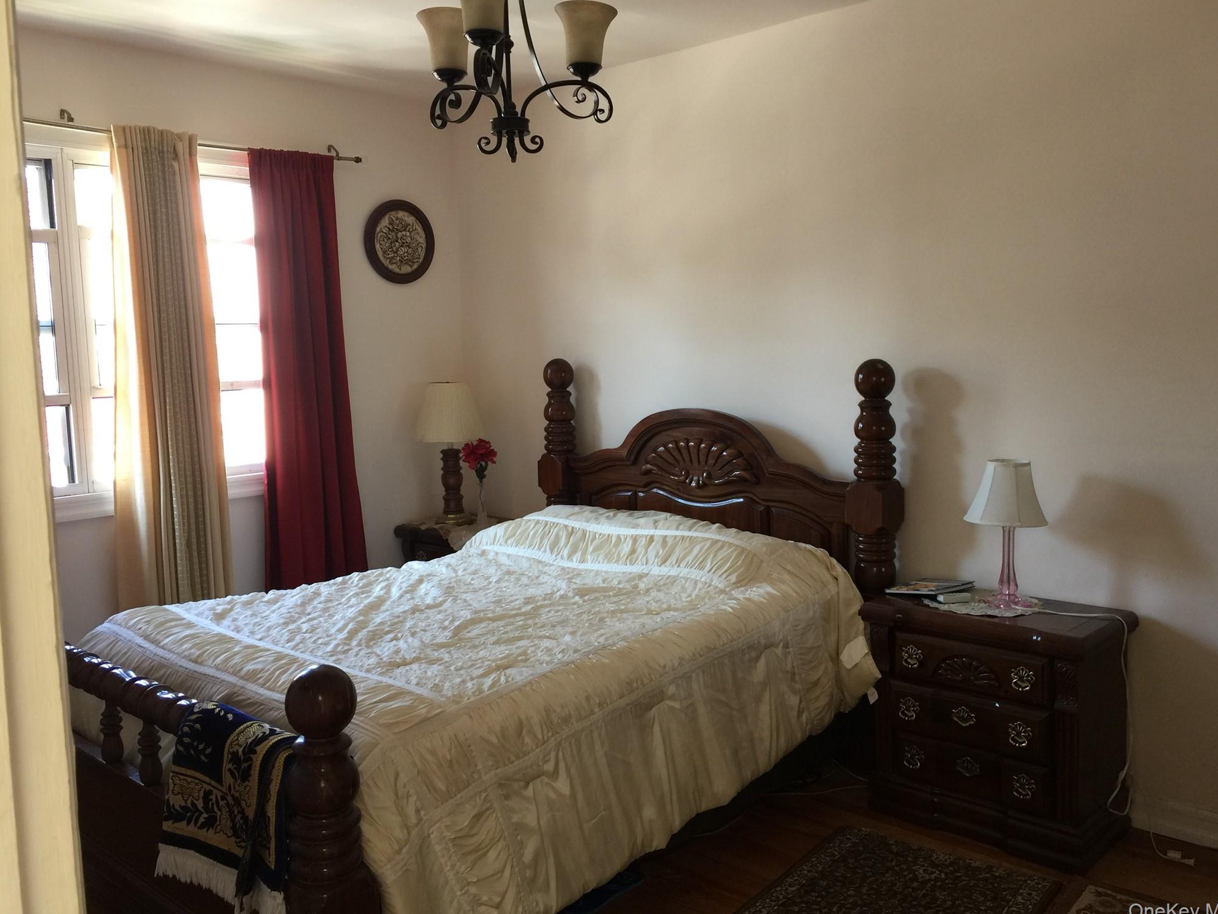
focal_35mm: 30
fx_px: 1056
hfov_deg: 60.0
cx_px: 624
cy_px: 453
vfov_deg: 46.8
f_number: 2.2
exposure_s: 1/15
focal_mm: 4.15
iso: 32
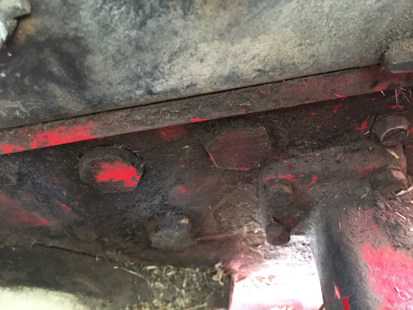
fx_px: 346
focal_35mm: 29
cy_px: 155
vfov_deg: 48.2
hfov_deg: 61.7
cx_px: 206
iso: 320
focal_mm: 4.15
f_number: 2.2
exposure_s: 1/15
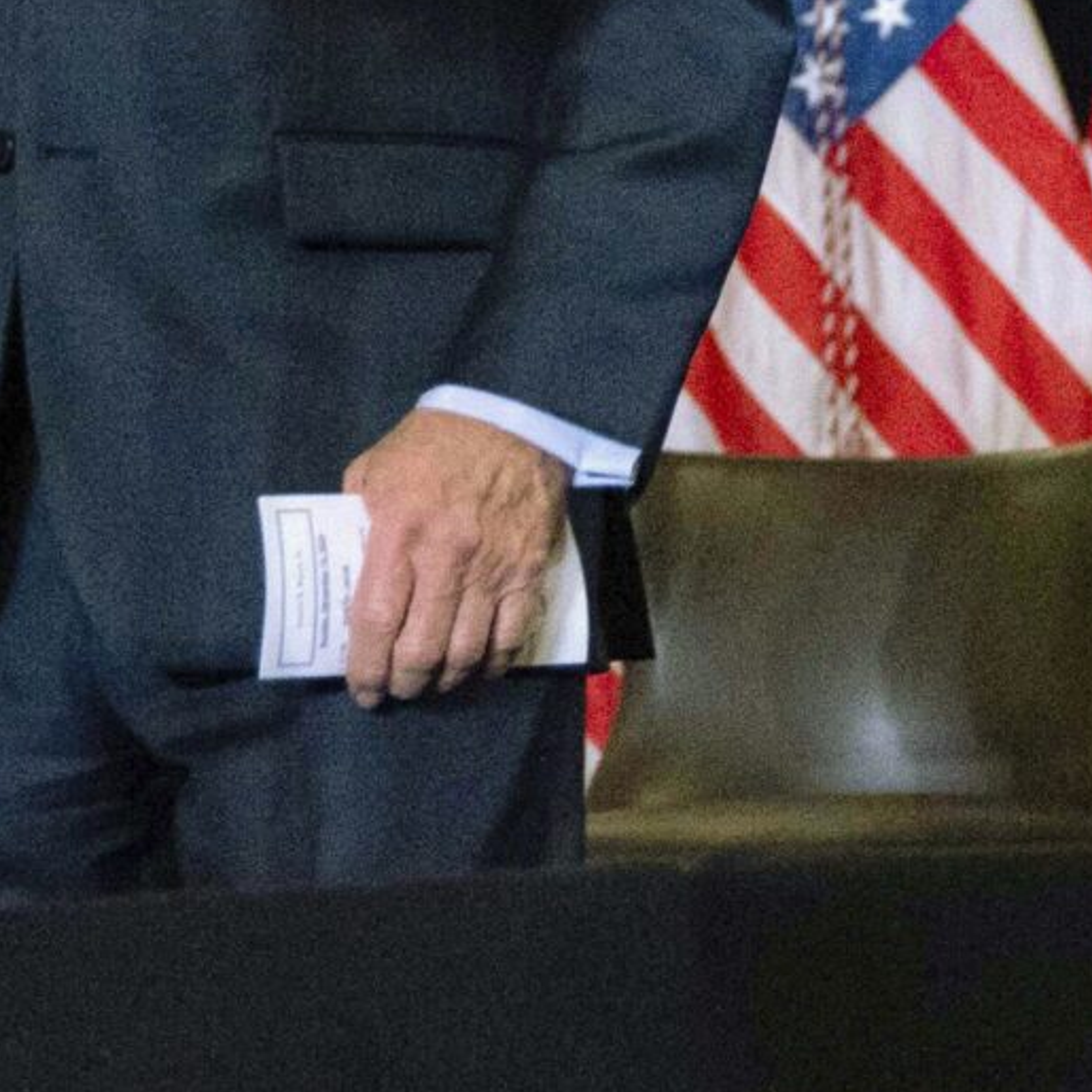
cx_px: 948
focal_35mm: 148
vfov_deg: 11.6
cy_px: -99
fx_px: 5282
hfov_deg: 11.7
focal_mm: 35
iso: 5000
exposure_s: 1/320
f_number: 2.8
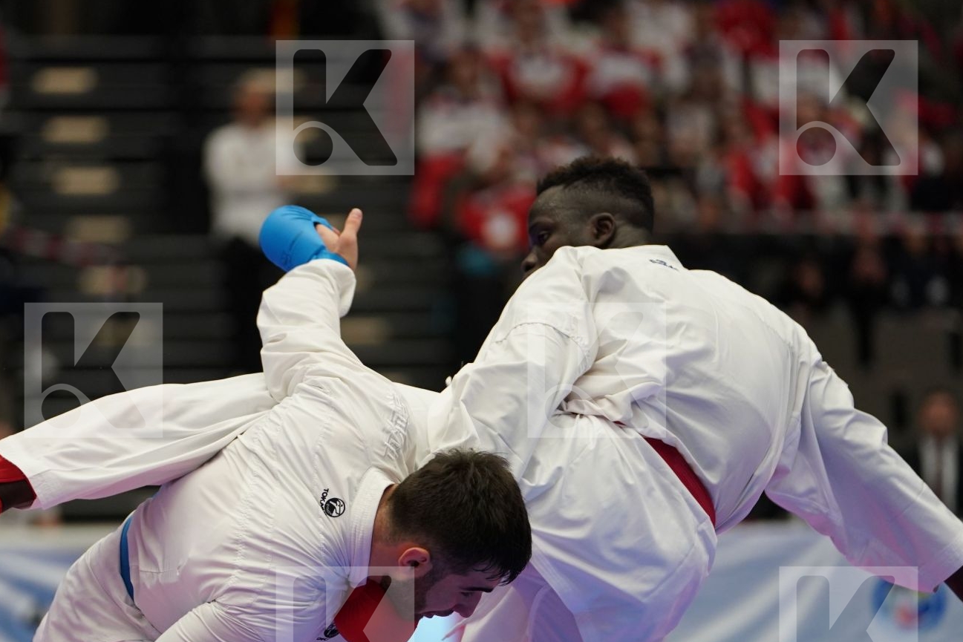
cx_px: 345
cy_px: 370
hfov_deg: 9.0
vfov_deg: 6.0
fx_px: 6126
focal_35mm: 229
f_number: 2.8
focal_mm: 165
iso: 2000
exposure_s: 1/1000
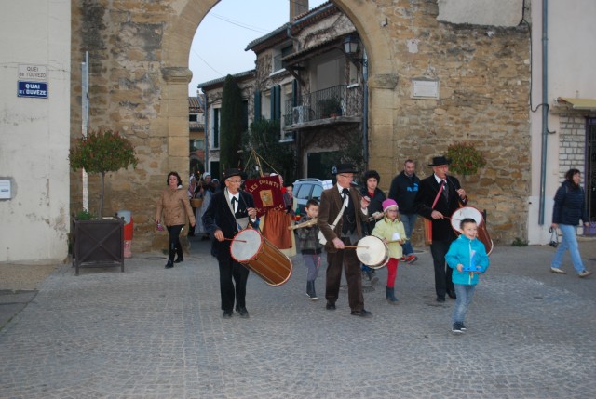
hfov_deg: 49.5
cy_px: 200
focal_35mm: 39
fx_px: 647
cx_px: 298
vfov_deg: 34.3
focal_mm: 26
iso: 500
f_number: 4.2
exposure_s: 1/60
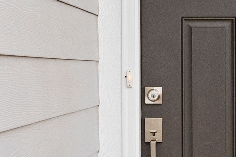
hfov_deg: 14.5
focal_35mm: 138
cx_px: 259
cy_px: 69
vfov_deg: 9.9
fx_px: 904
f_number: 9
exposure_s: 1/80
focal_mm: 19.7
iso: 1250
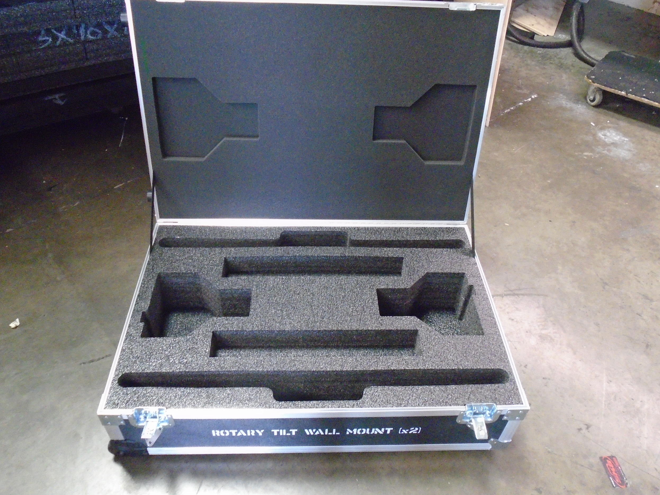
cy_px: 240
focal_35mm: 27
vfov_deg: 51.3
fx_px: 515
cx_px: 330
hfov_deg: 65.3
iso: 800
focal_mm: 4.6
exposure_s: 1/25
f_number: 3.2
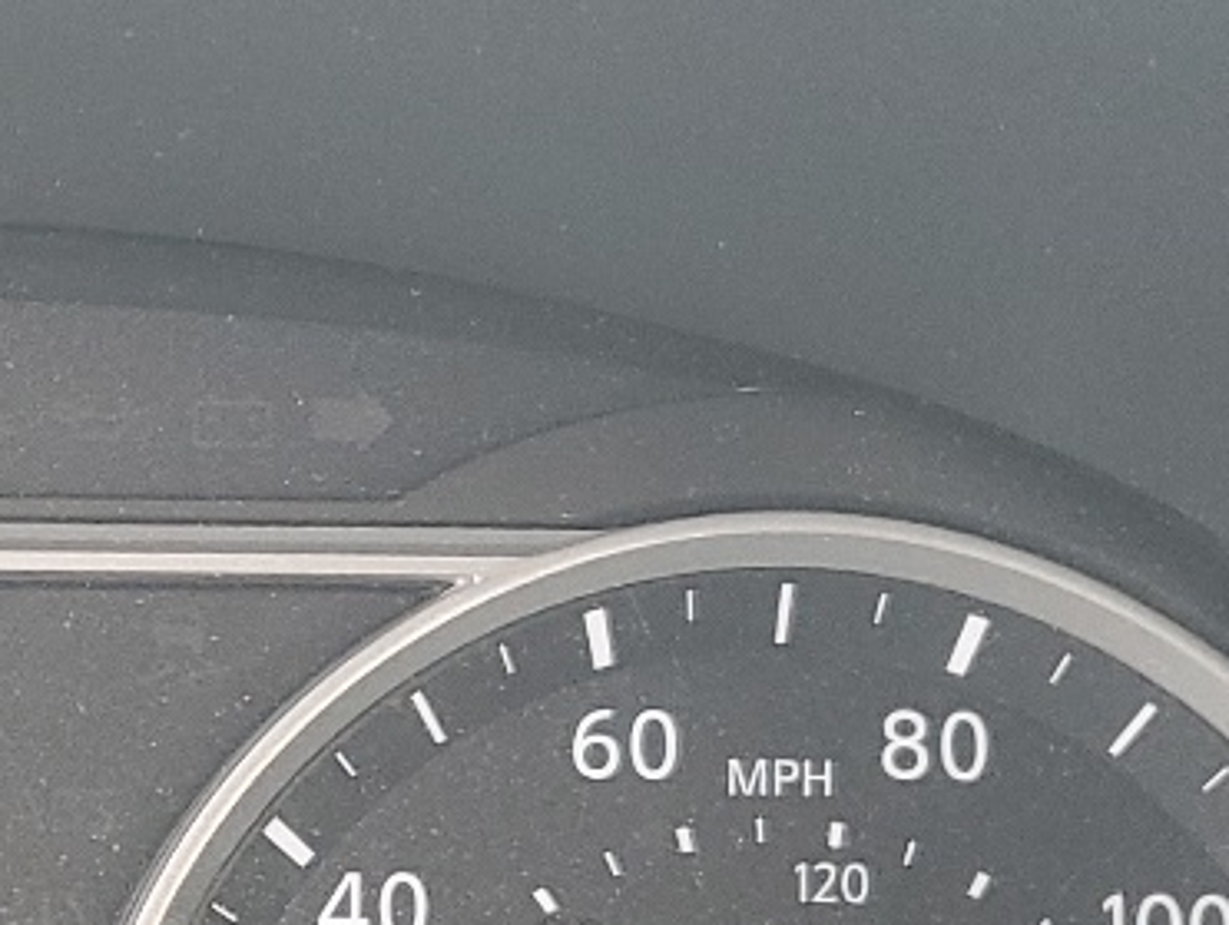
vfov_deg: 13.1
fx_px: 3980
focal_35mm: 112
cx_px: -606
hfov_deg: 16.1
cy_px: 895
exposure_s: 1/120
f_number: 1.5
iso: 92
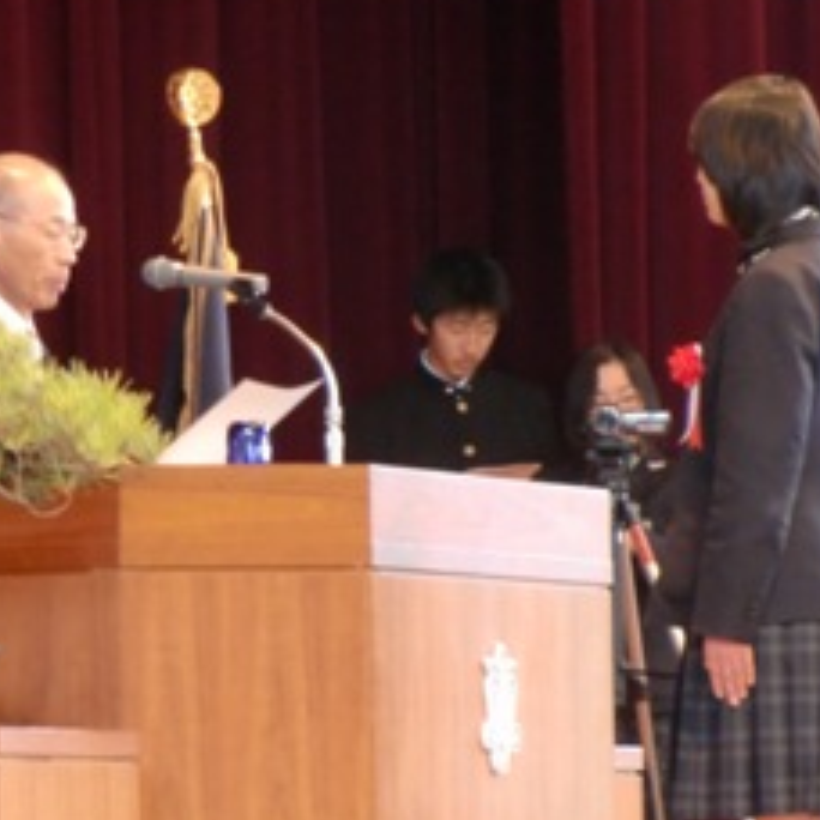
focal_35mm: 345
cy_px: 435
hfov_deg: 5.1
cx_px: 237
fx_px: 9246
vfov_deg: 5.1
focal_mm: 35.7
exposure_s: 1/6
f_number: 5.2
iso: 400
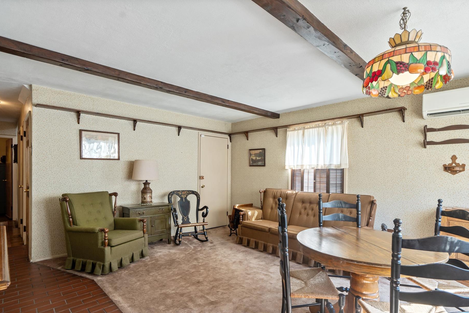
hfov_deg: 90.0
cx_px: 245
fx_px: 234
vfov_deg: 67.2
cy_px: 174
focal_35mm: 18
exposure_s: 1/10
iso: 320
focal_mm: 16
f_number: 6.3
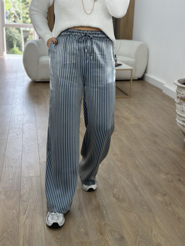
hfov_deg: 30.3
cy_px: 123
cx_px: 92
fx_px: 342
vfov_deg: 39.7
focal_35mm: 48
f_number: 1.78
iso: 80
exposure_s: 1/141
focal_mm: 6.86
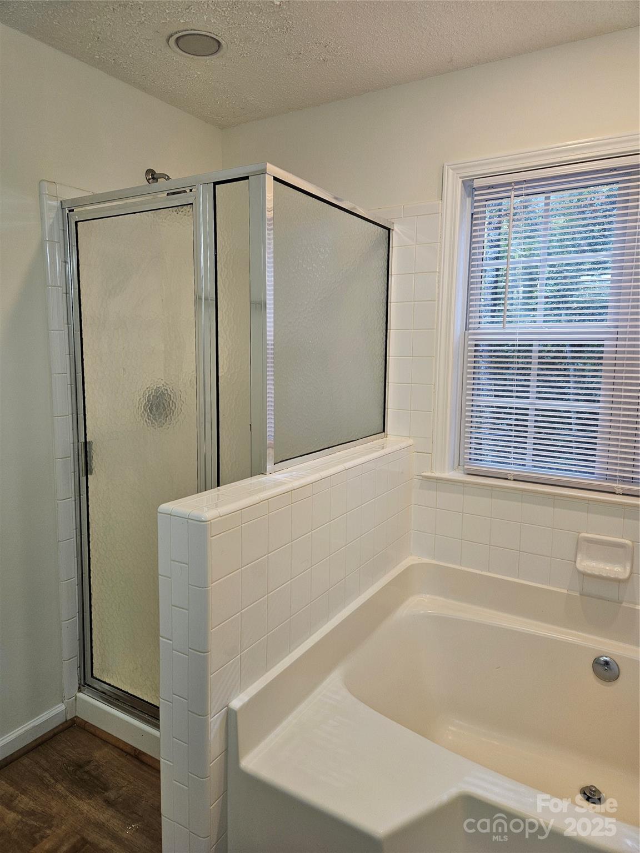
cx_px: 320
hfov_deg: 58.9
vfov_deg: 73.9
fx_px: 567
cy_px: 426
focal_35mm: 23
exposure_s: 1/120
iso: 100
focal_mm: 5.4
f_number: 1.8
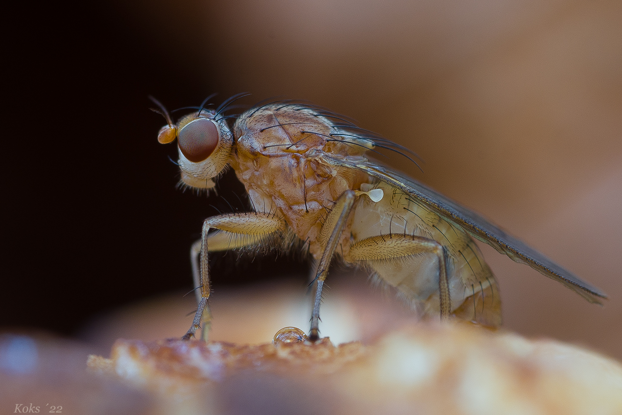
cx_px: 311
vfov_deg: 15.2
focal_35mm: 90
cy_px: 208
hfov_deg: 22.6
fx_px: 1555
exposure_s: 1/1.67
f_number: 8
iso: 100
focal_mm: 90
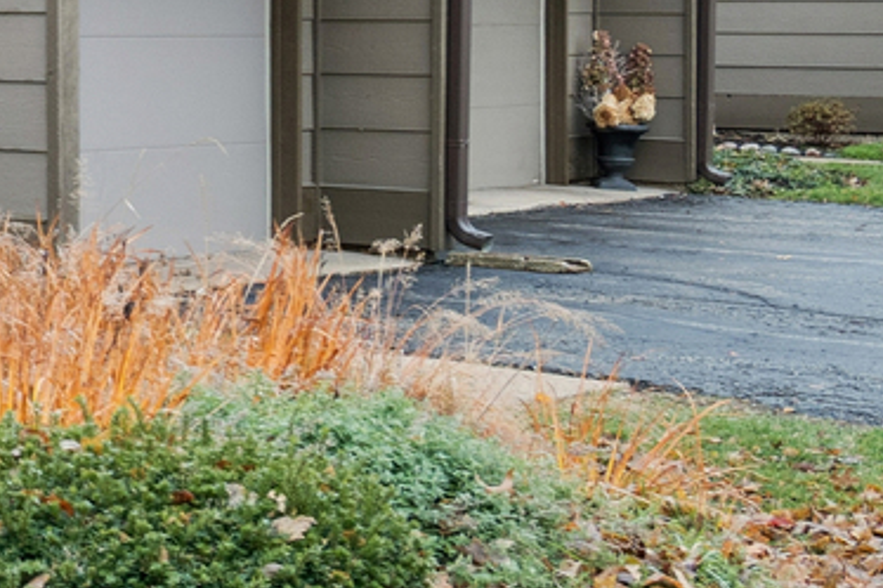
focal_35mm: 104
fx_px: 2550
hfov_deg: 15.8
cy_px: -40
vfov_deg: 12.9
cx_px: -850
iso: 320
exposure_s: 1/80
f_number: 8
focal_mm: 16
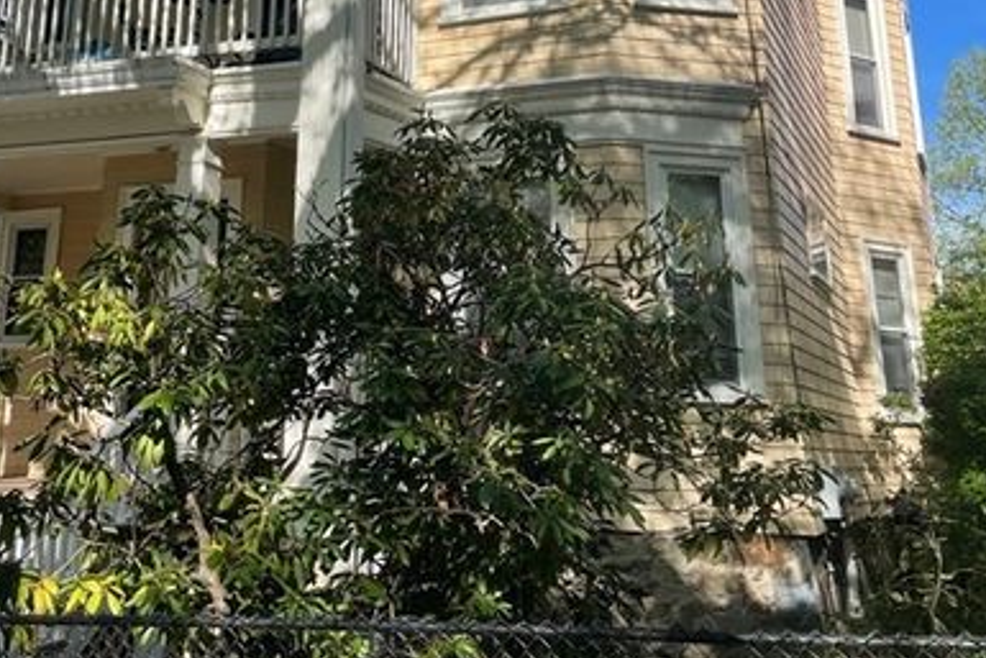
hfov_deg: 43.3
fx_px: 1233
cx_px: 379
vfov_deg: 28.2
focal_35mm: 45
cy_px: 12
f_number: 1.6
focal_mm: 5.1
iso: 32
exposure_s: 1/2012
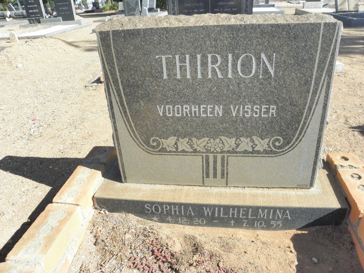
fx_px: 273
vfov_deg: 53.1
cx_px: 182
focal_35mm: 26
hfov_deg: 67.3
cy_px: 136
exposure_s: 1/500
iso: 200
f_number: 6.3
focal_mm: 4.6
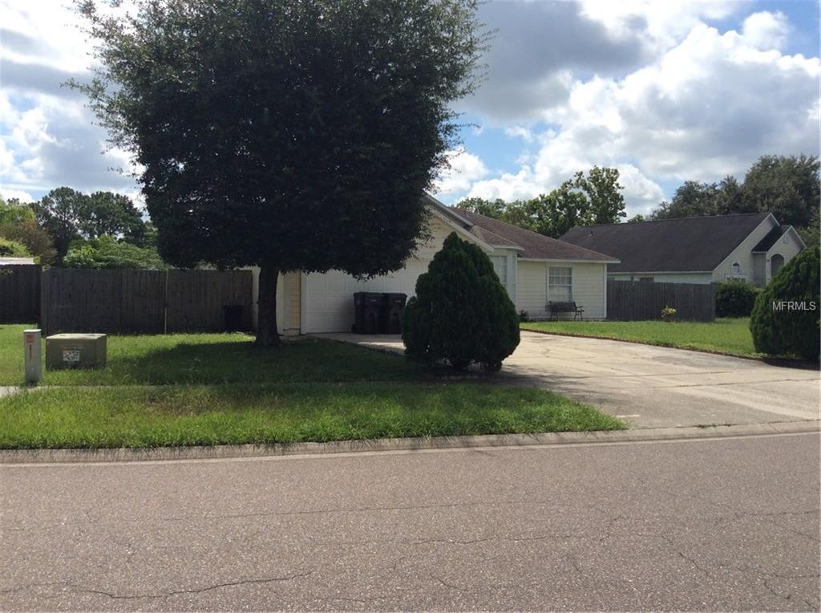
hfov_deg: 56.9
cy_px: 306
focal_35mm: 32
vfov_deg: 44.0
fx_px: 758
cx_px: 410
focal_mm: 3.3
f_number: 2.4
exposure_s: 1/1908
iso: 32
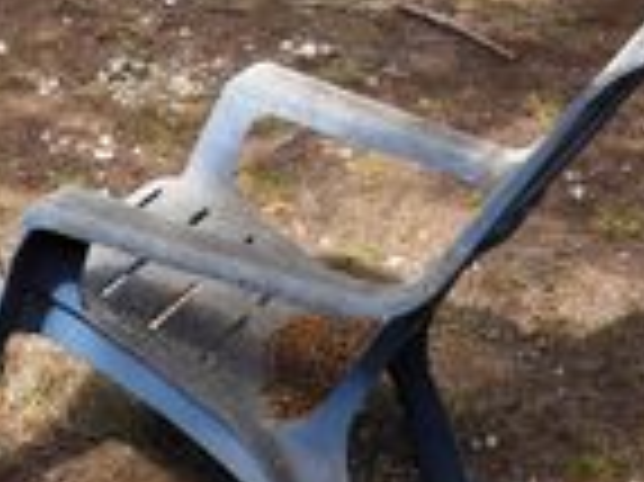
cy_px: -282
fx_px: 1561
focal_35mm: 84
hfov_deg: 23.0
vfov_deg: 15.8
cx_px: 140
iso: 100
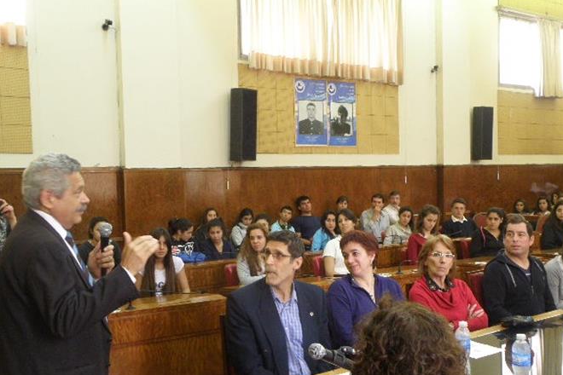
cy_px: 211
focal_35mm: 41
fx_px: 641
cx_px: 284
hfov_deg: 47.4
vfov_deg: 32.6
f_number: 3.3
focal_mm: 6.97
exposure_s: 1/8
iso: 200
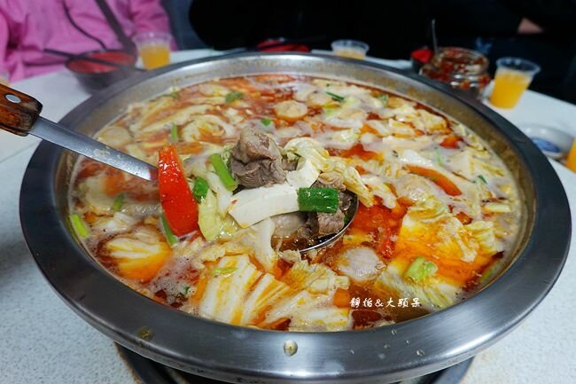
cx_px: 288
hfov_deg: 73.8
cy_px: 192
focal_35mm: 24
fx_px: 384
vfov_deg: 53.1
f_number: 2.8
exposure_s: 1/30
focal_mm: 9
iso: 400
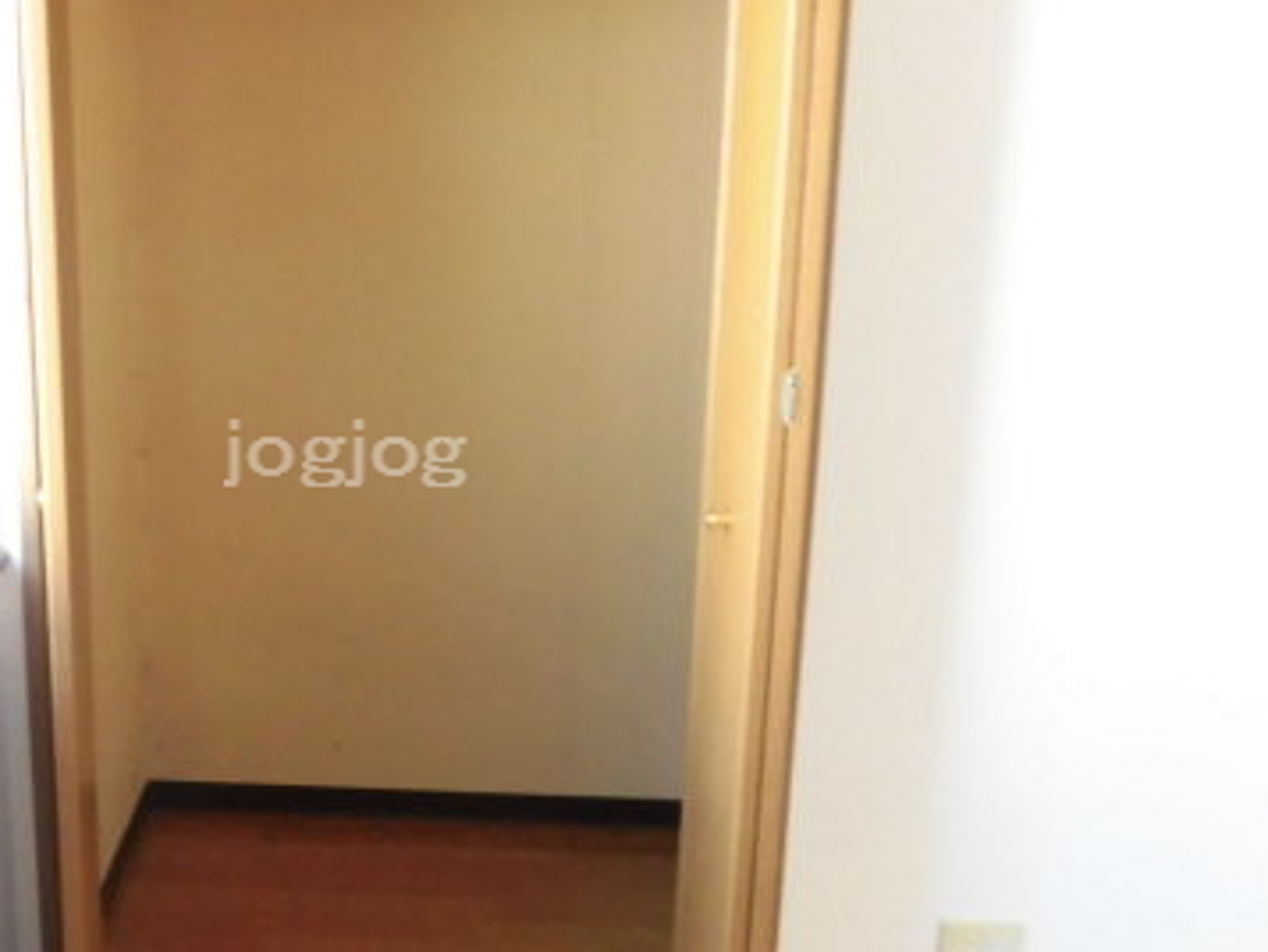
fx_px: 1576
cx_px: 355
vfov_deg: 33.6
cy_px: 444
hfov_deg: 42.8
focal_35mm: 43
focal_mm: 4.3
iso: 400
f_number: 3.1
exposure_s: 1/25
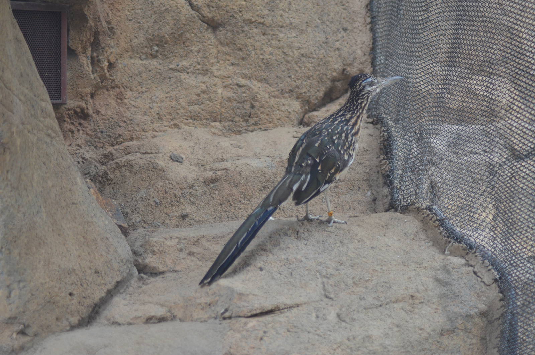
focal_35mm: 105
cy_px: 178
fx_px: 1557
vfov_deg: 13.0
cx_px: 268
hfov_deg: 19.5
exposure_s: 1/500
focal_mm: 70
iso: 900
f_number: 4
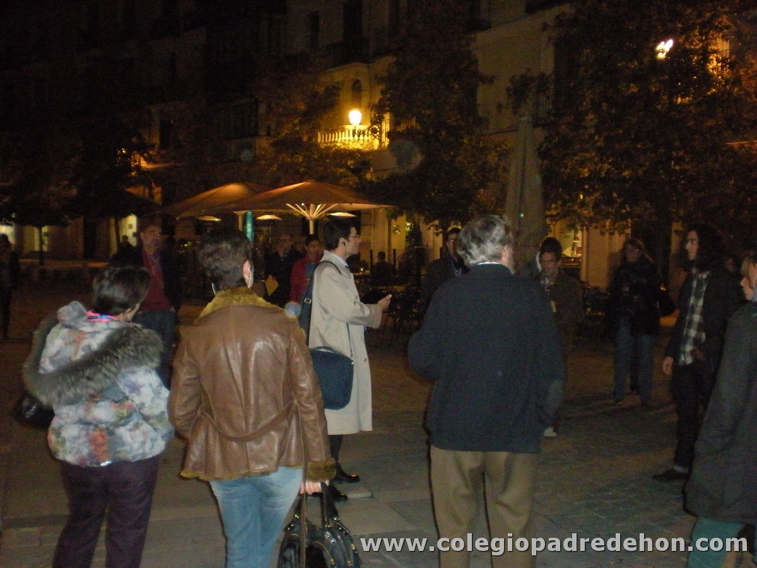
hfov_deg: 49.0
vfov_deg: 37.7
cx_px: 378
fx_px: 831
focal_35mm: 38
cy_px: 284
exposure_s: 1/60
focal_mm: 6.3
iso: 800
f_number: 3.1
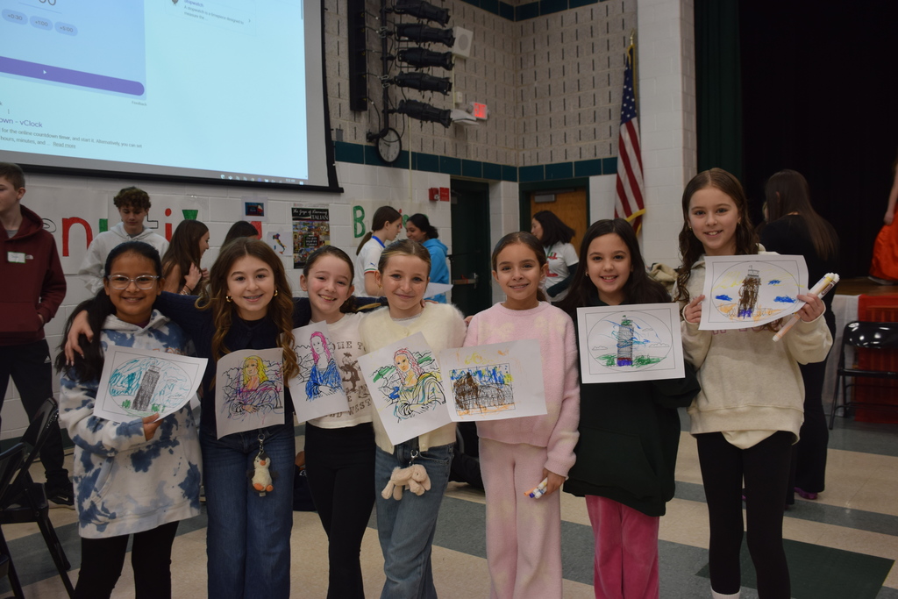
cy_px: 300
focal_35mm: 33
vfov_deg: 40.0
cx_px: 449
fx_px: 823
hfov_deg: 57.2
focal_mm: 22
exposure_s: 1/80
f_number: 4
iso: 400
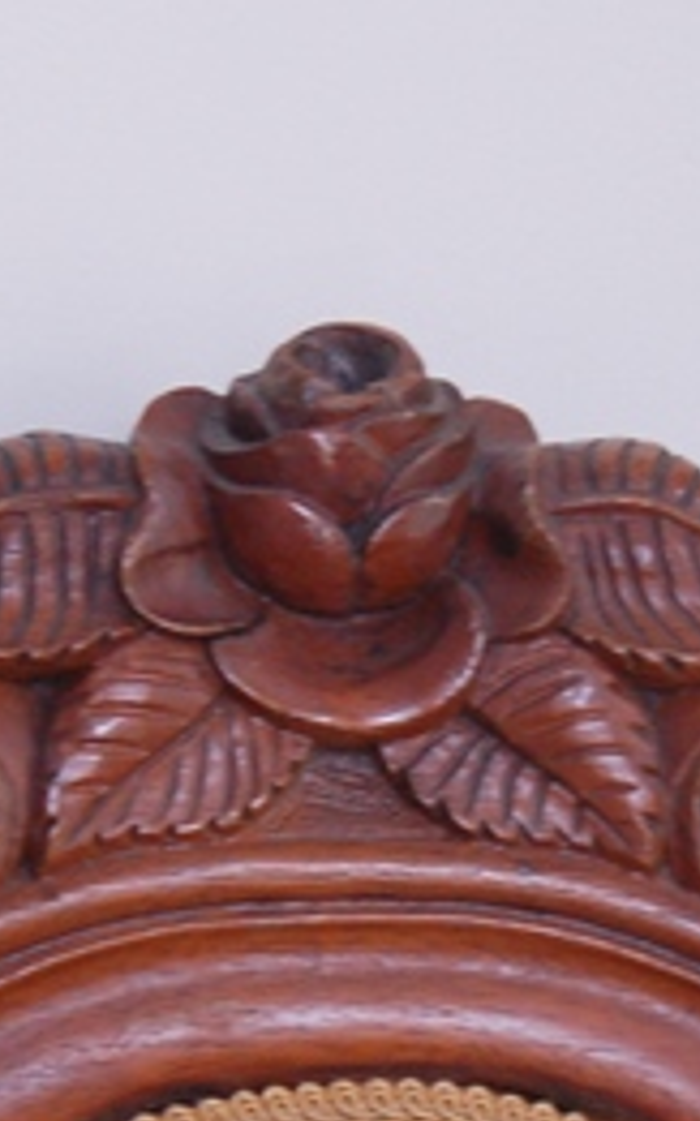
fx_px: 6780
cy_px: 936
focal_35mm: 222
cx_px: 326
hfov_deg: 5.9
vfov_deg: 9.4
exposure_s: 1/30
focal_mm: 42
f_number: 5.3
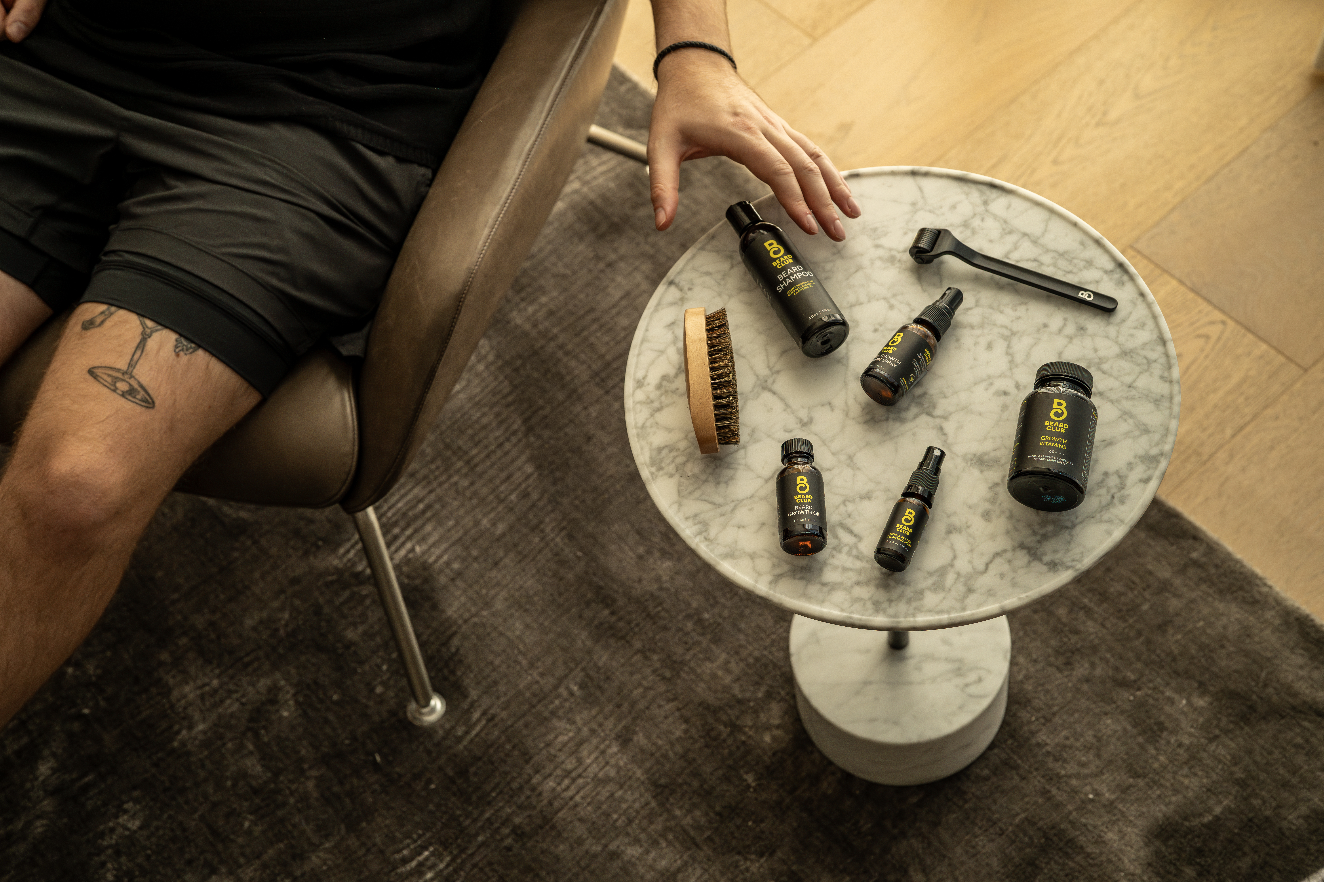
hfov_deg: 39.6
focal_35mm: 50
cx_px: 662
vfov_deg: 27.0
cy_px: 441
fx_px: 1839
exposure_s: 1/800
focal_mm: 50
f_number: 4.5
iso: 2000
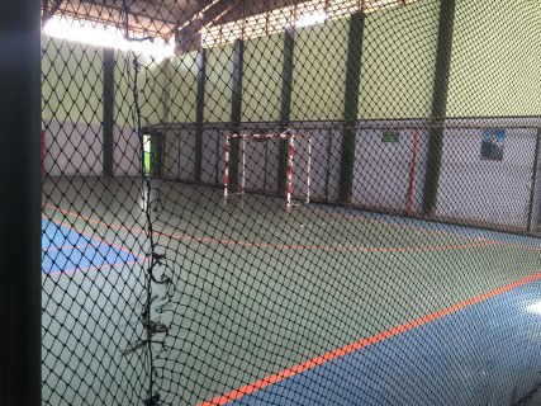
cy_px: 203
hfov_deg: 61.7
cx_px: 270
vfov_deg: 48.2
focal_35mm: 29
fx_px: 453
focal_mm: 4.15
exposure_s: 1/15
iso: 64
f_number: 2.2
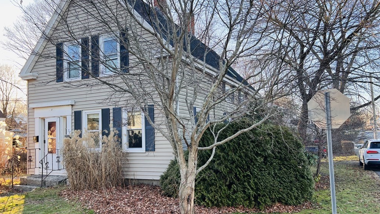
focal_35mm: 29
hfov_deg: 66.0
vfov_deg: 40.1
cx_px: 187
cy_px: 123
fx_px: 292
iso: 50
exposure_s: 1/308
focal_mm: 5.7
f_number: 1.5
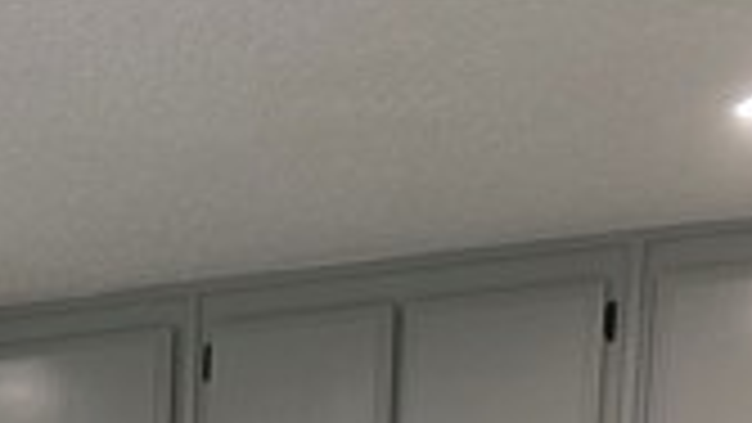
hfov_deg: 19.5
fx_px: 1994
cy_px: 1053
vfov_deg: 10.3
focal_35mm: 100
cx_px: -257
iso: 160
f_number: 1.78
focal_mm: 6.86
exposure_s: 1/120
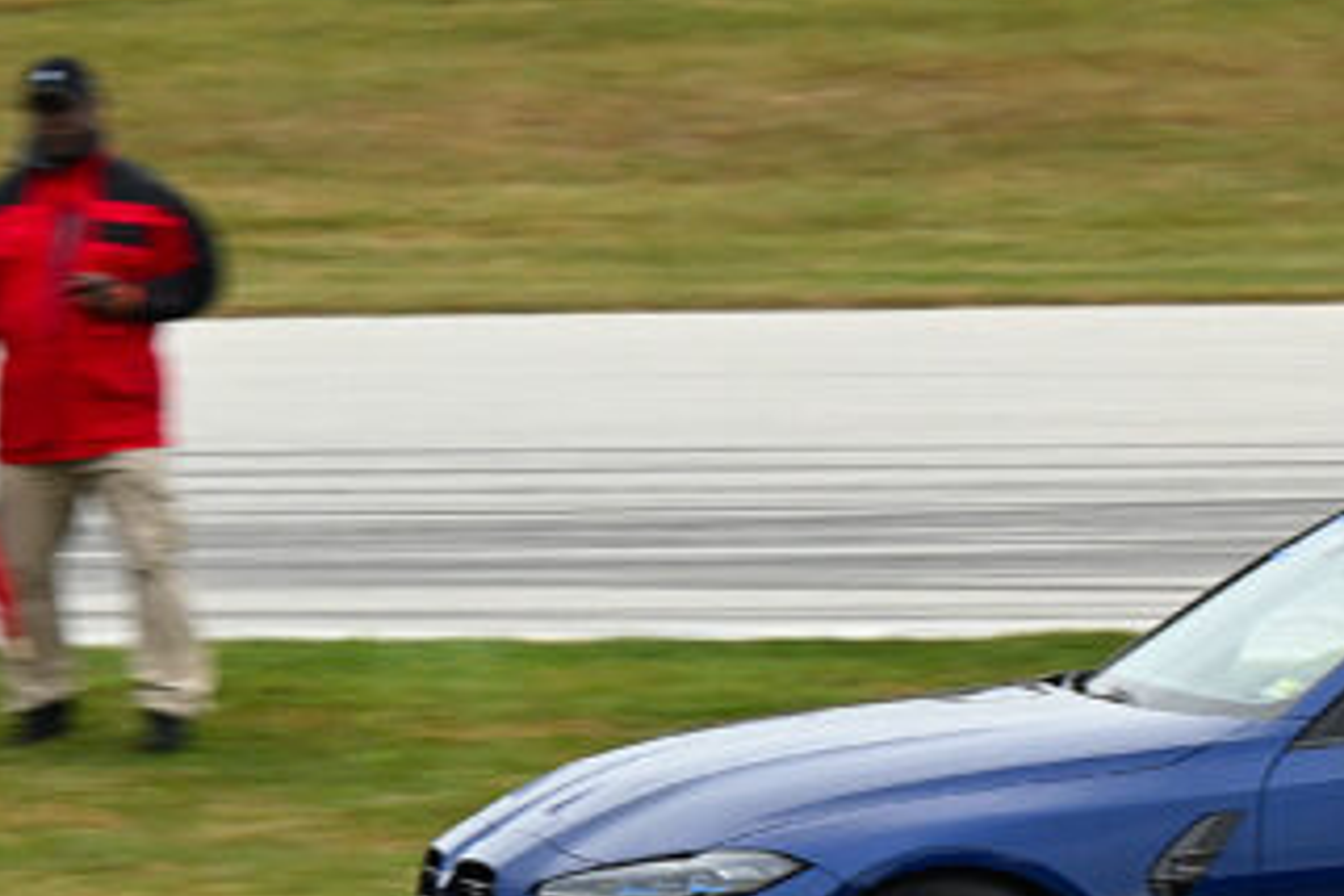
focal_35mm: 956
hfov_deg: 2.2
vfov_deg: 1.4
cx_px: 758
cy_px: 726
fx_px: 35688
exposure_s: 1/250
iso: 400
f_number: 6.3
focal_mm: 200
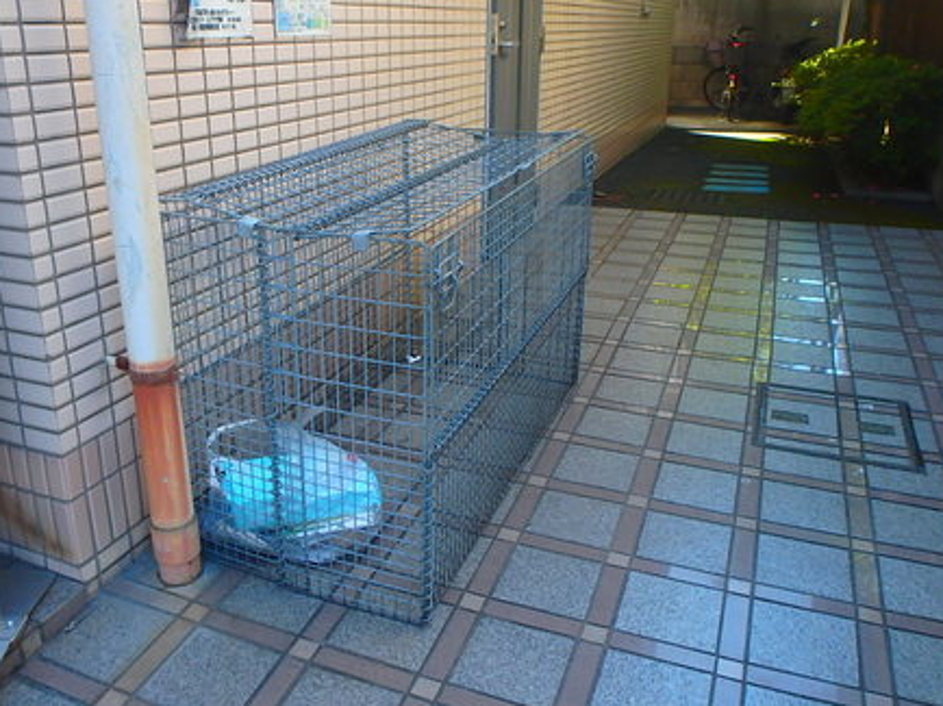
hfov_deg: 58.2
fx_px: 844
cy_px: 343
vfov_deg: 45.4
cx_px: 411
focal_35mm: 31
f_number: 3.5
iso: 125
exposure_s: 1/100
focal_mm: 3.7
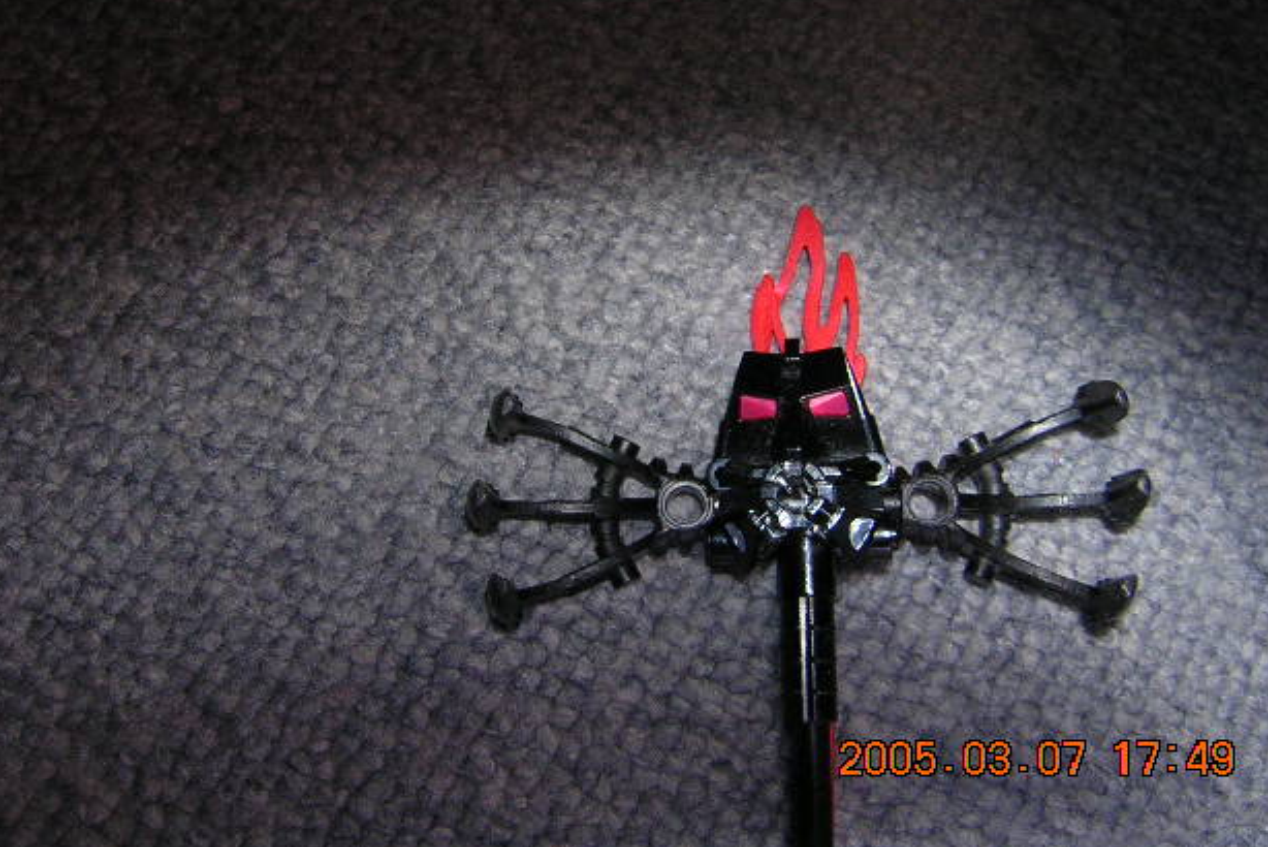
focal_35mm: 39
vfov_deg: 34.2
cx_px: 648
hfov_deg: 49.5
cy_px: 366
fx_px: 1374
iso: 400
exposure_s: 1/60.1
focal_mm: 4.7
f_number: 5.2
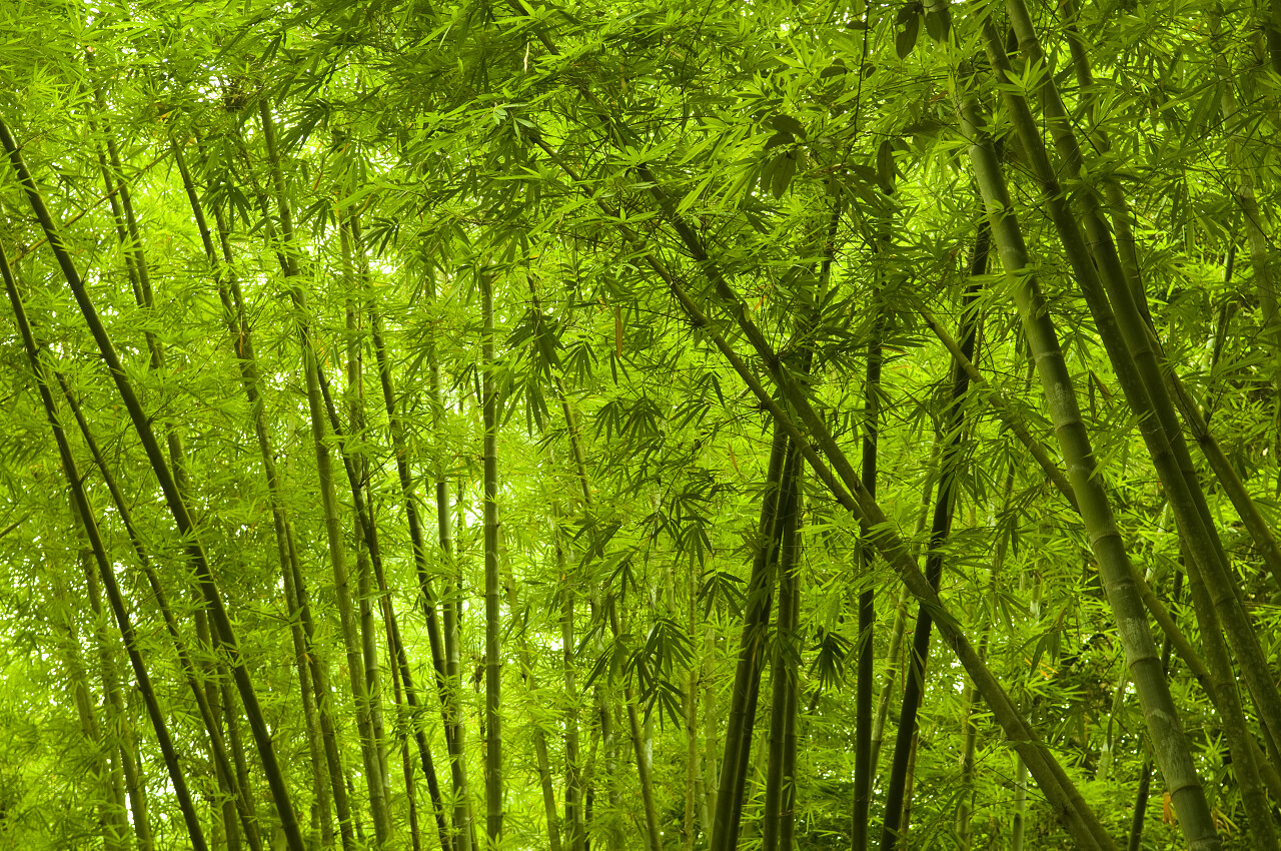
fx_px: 2932
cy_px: 426
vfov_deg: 16.5
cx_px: 640
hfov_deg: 24.6
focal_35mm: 82
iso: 160
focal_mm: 55
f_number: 5.6
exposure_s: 1/10
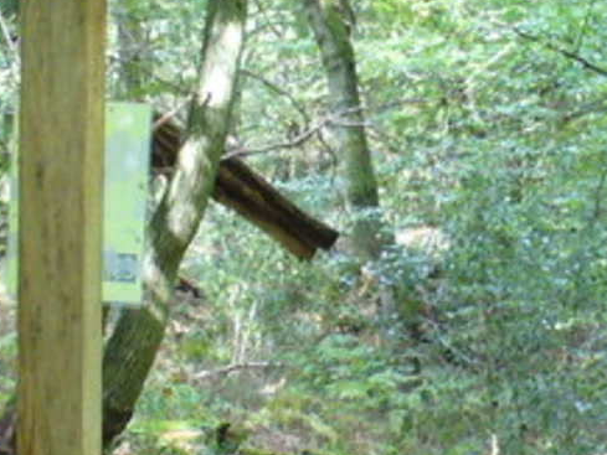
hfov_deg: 17.8
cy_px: 226
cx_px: 537
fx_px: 1912
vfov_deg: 13.6
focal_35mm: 109
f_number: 2.8
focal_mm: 6.1
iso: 200
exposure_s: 1/20
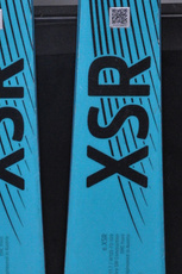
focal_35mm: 235
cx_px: 57
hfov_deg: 5.8
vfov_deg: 8.8
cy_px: 77
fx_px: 1785
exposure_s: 1/125
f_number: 9.5
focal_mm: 80
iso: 3200
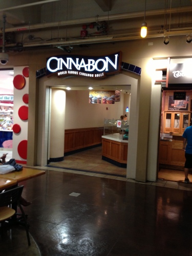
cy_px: 128
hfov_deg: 42.9
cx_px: 96
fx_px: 244
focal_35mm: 33
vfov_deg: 55.4
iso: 160
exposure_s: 1/20
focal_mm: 4.13
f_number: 2.4
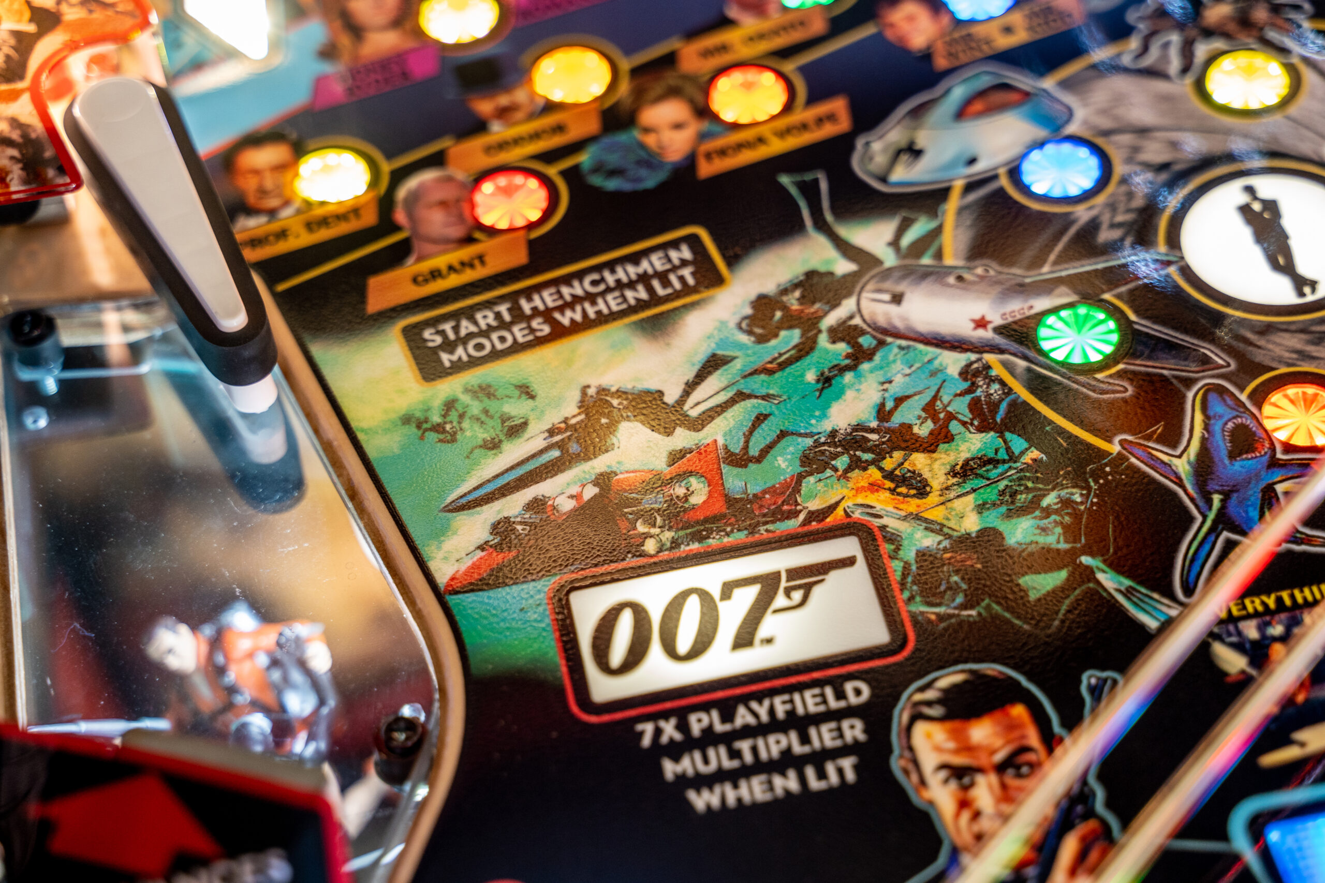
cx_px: 662
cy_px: 442
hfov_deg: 27.0
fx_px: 2760
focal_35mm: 75
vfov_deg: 18.2
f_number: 4
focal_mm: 75
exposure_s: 1/50
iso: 1000
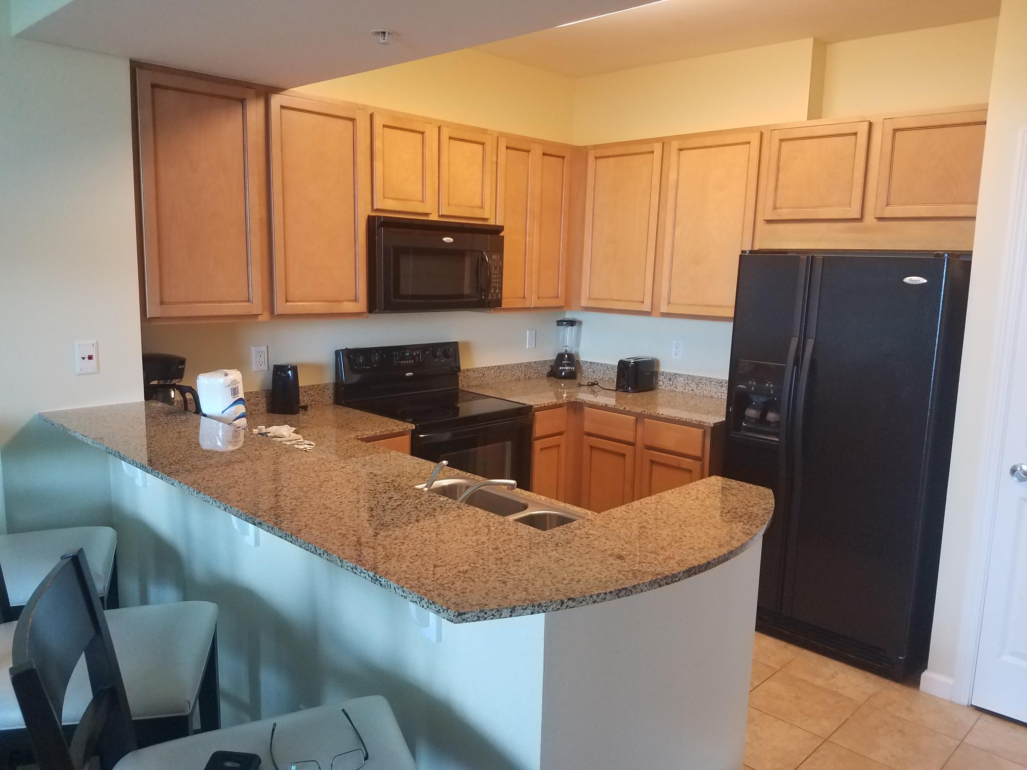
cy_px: 385
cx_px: 514
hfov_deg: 67.3
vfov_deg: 53.1
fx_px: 771
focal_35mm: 26
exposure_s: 1/40
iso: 160
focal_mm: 4.2
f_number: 1.7
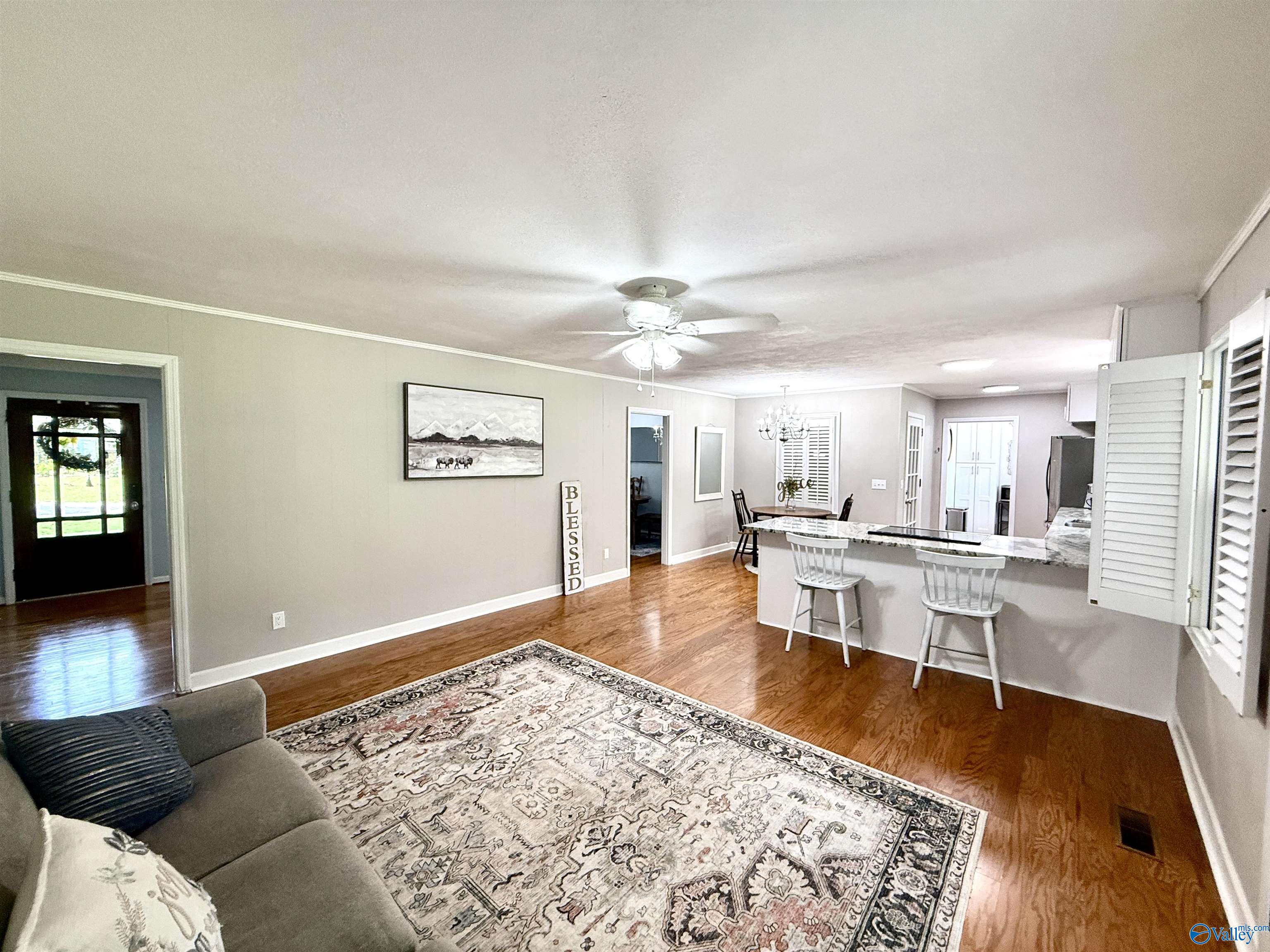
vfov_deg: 85.7
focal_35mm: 14
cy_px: 476
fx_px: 514
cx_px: 635
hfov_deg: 102.1
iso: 200
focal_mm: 2.22
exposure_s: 1/120
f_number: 2.2
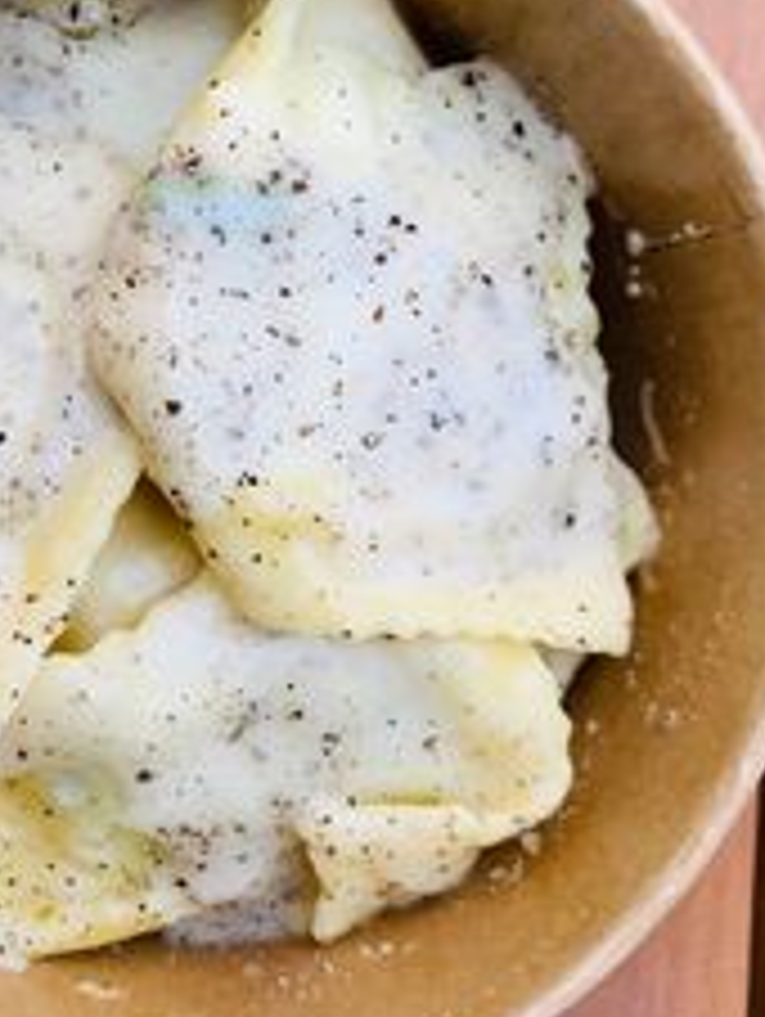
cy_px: 418
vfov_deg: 38.7
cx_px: 171
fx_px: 1441
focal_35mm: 49
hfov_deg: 29.2
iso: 25
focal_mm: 4.25
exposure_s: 1/322
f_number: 1.8
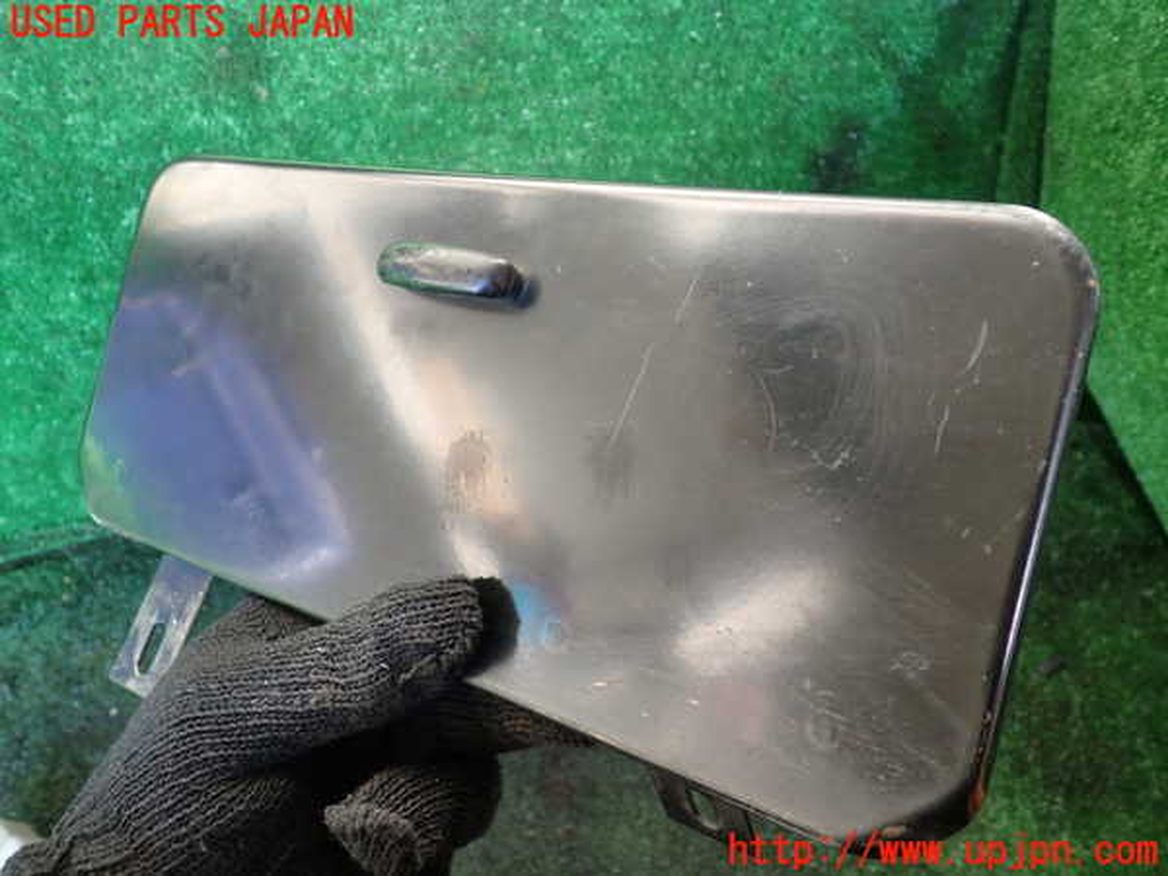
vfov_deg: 46.8
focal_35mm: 30
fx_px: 1012
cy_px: 438
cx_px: 584
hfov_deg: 60.0
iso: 160
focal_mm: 5.4
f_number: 2.3
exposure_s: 1/60
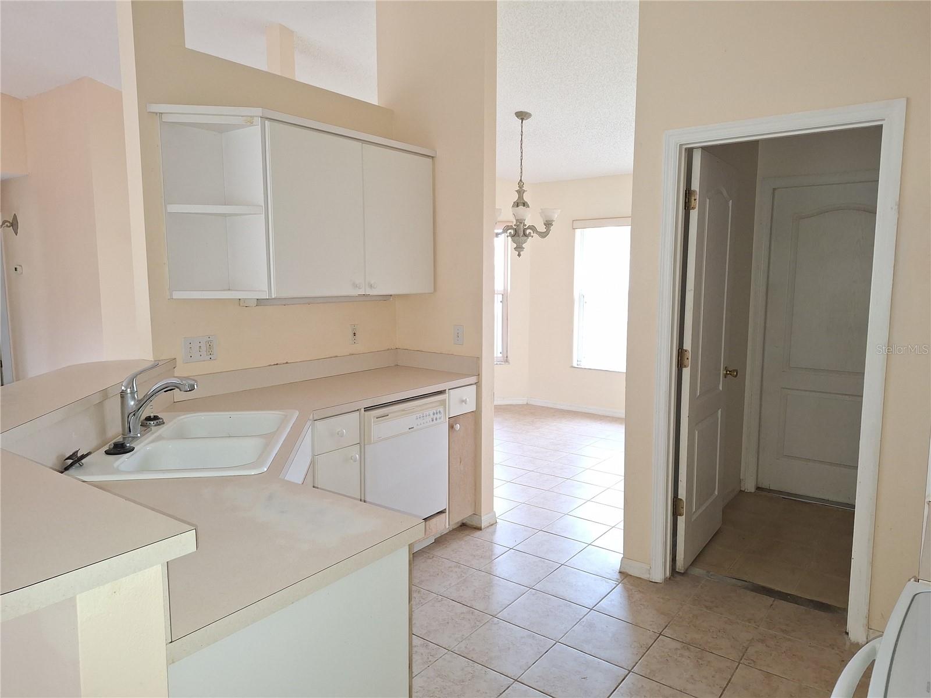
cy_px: 349
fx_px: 619
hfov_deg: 73.9
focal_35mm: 23
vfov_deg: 58.9
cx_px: 466
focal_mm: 5.54
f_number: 1.8
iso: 25
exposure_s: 1/30
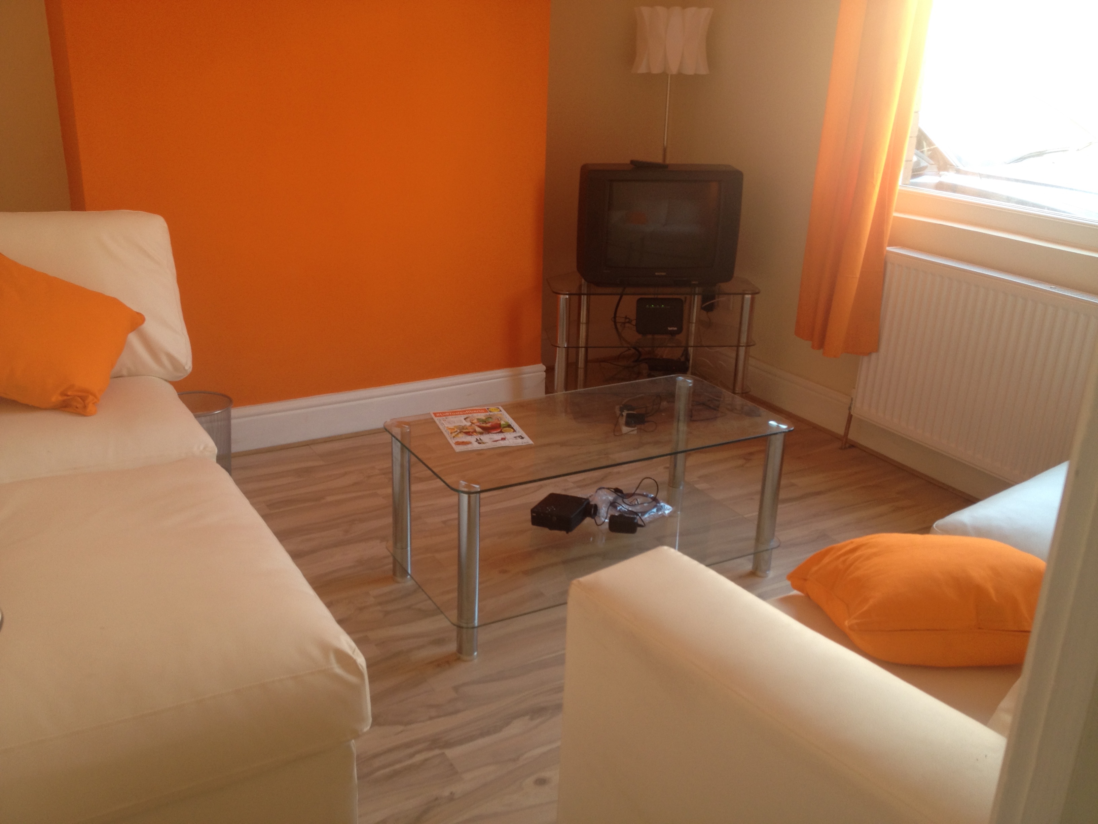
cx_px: 549
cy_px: 412
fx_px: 1110
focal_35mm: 35
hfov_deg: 52.6
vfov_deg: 40.7
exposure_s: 1/24
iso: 50
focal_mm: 4.28
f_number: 2.4
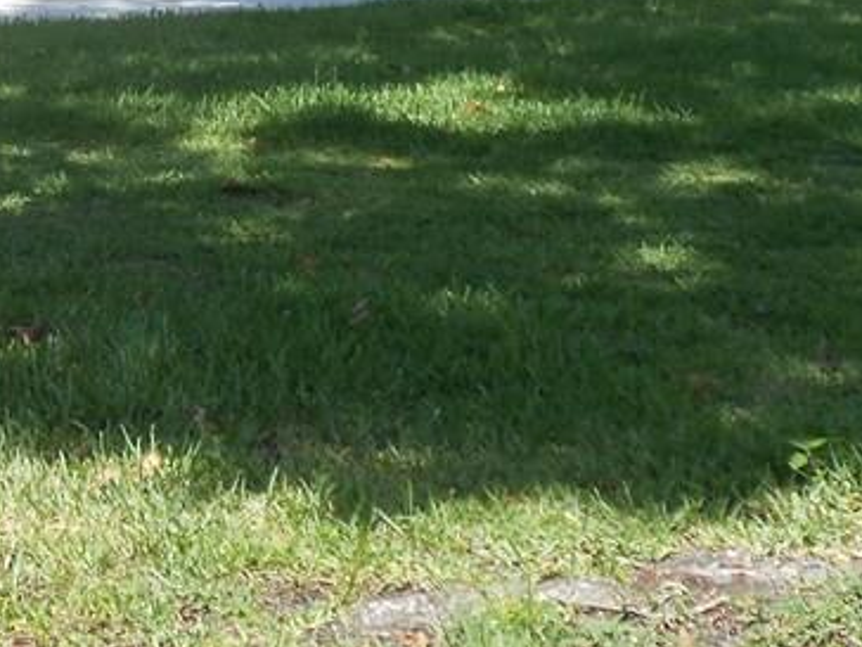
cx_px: -216
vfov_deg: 13.4
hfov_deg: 17.4
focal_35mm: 107
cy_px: -164
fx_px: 2664
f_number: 4.2
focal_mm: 6.8
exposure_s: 1/400
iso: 80
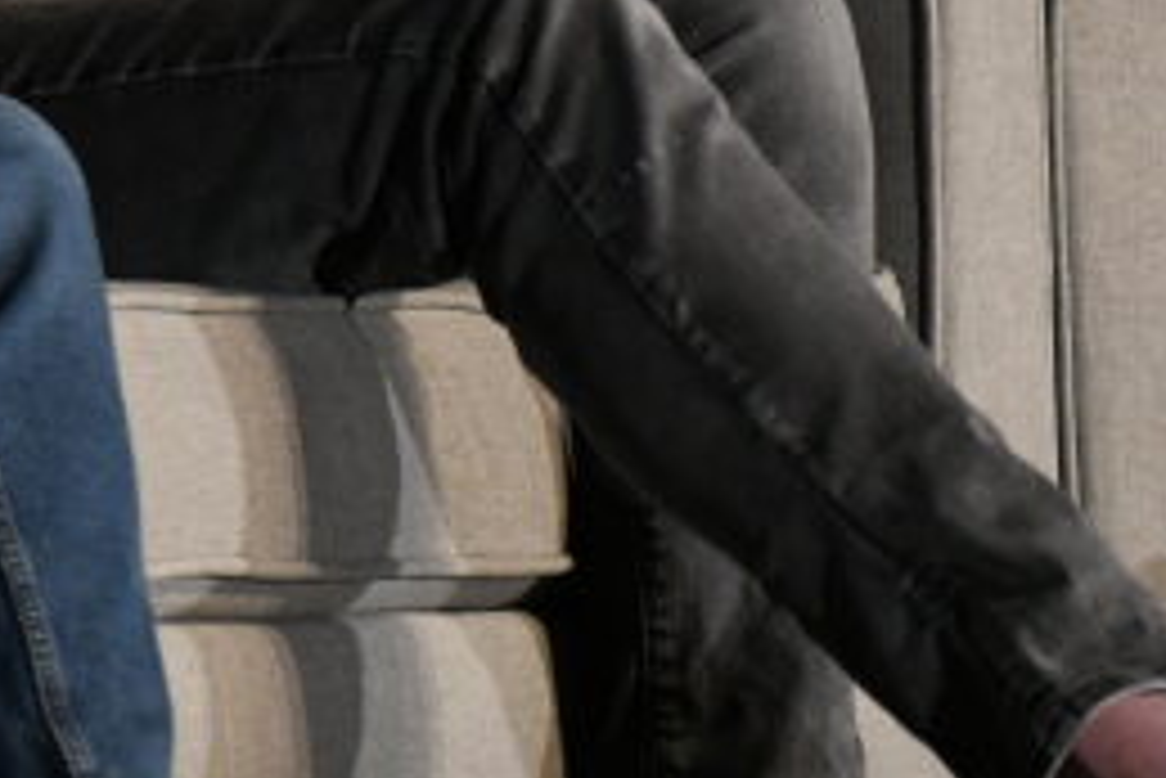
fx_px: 20091
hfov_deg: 3.3
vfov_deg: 2.2
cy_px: -711
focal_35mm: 620
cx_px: -308
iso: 2000
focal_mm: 150
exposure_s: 1/200
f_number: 3.5
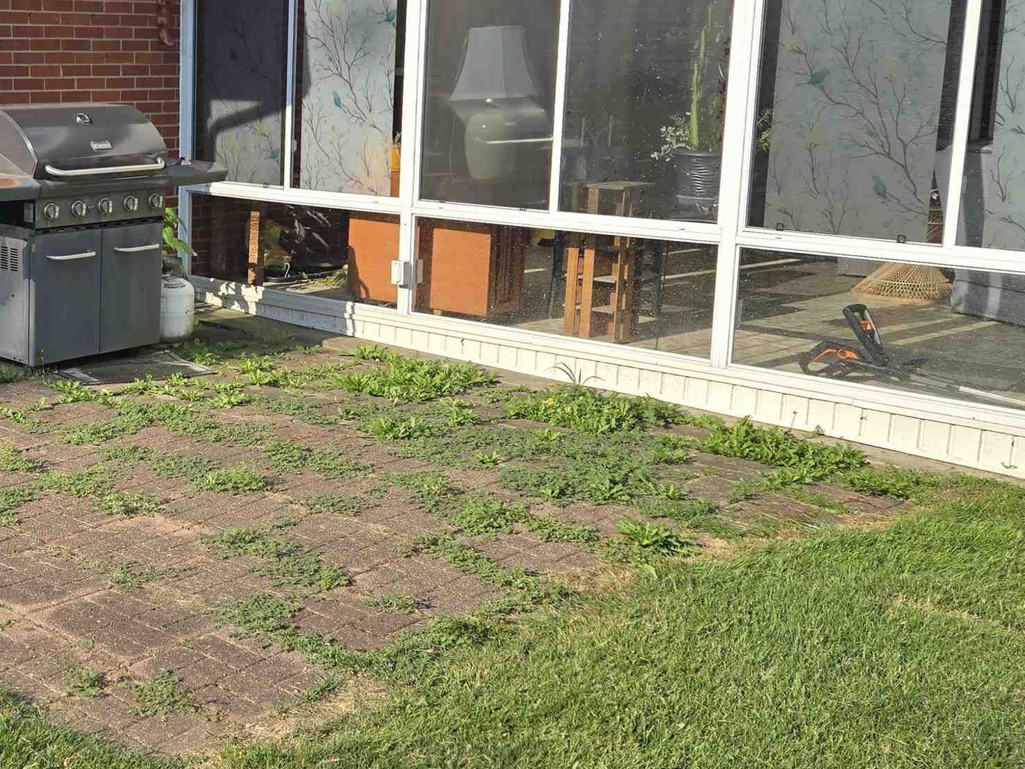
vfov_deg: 30.2
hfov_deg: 37.0
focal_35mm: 48
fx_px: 1421
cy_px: 309
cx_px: 94
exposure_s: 1/1571
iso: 25
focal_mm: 5.4
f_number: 1.8
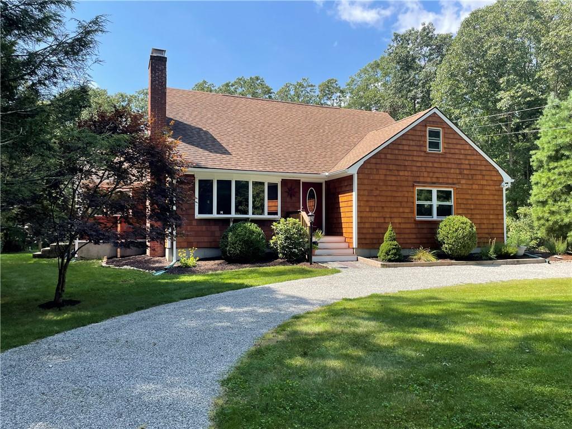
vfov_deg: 53.1
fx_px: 430
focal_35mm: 26
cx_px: 286
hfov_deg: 67.3
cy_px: 214
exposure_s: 1/1319
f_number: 1.6
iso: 32
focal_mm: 4.2
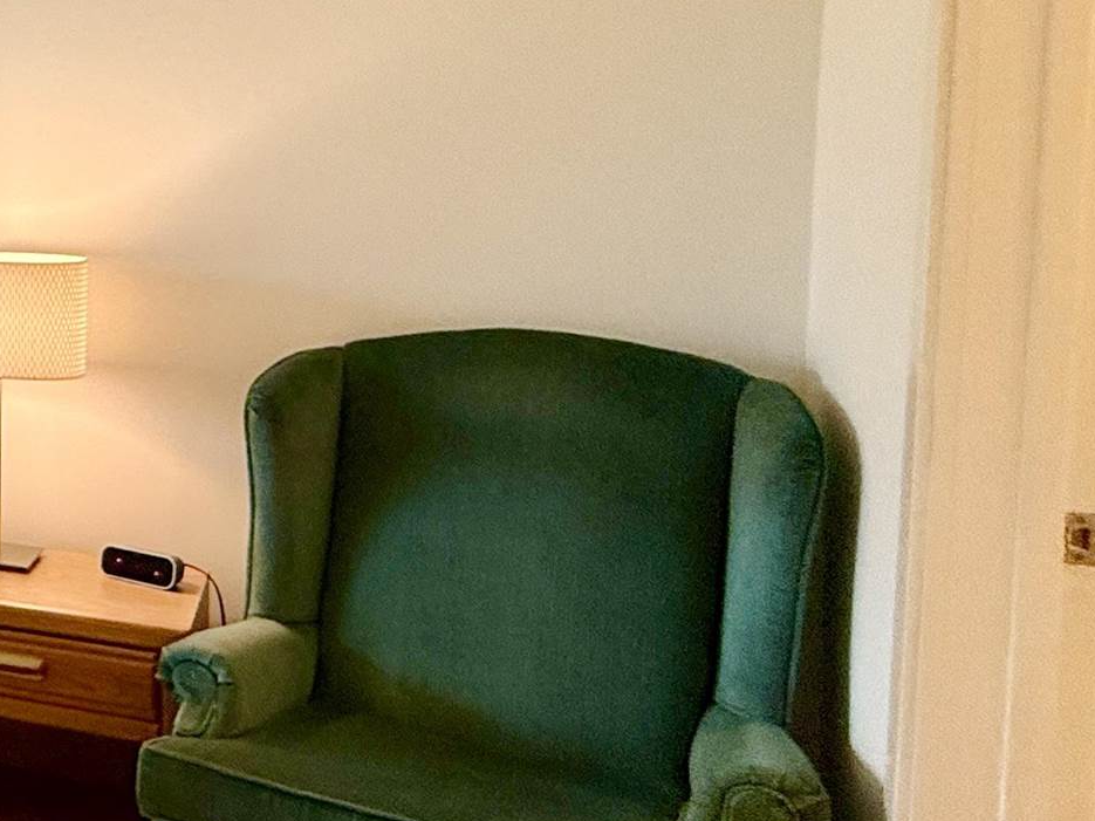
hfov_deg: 27.2
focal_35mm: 46
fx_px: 1455
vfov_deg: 31.2
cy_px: 253
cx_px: -587
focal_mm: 2.22
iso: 200
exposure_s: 1/120
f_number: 2.2
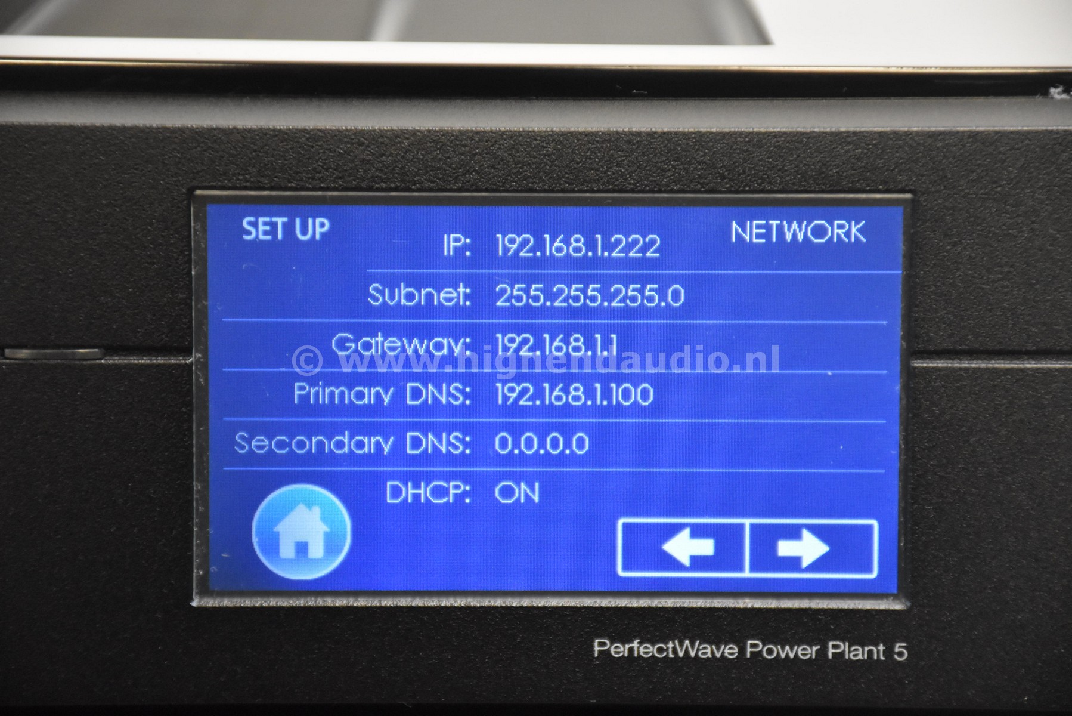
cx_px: 536
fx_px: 6255
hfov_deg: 9.8
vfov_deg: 6.5
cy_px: 358
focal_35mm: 210
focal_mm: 140
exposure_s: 1/125
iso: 3600
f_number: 5.6
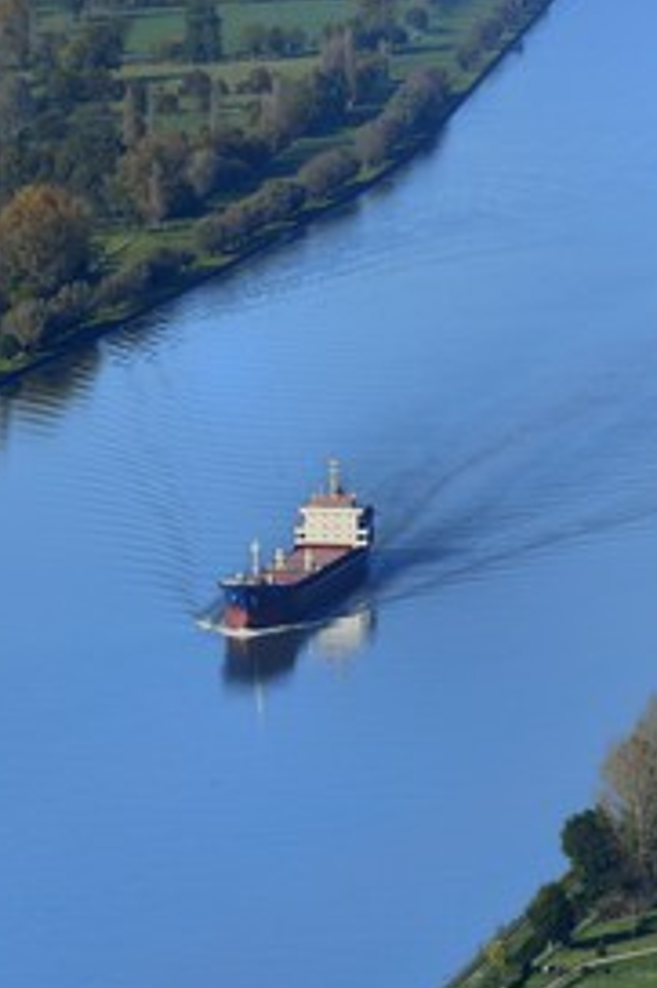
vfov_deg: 6.7
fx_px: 8469
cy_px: 494
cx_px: 595
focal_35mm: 309
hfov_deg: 4.4
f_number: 10
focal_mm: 200
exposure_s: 1/800
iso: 400
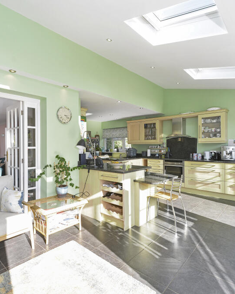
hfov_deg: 67.9
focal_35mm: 20
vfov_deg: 80.4
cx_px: 104
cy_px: 146
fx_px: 174
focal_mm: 14
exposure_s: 1/50
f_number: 7.1
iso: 400
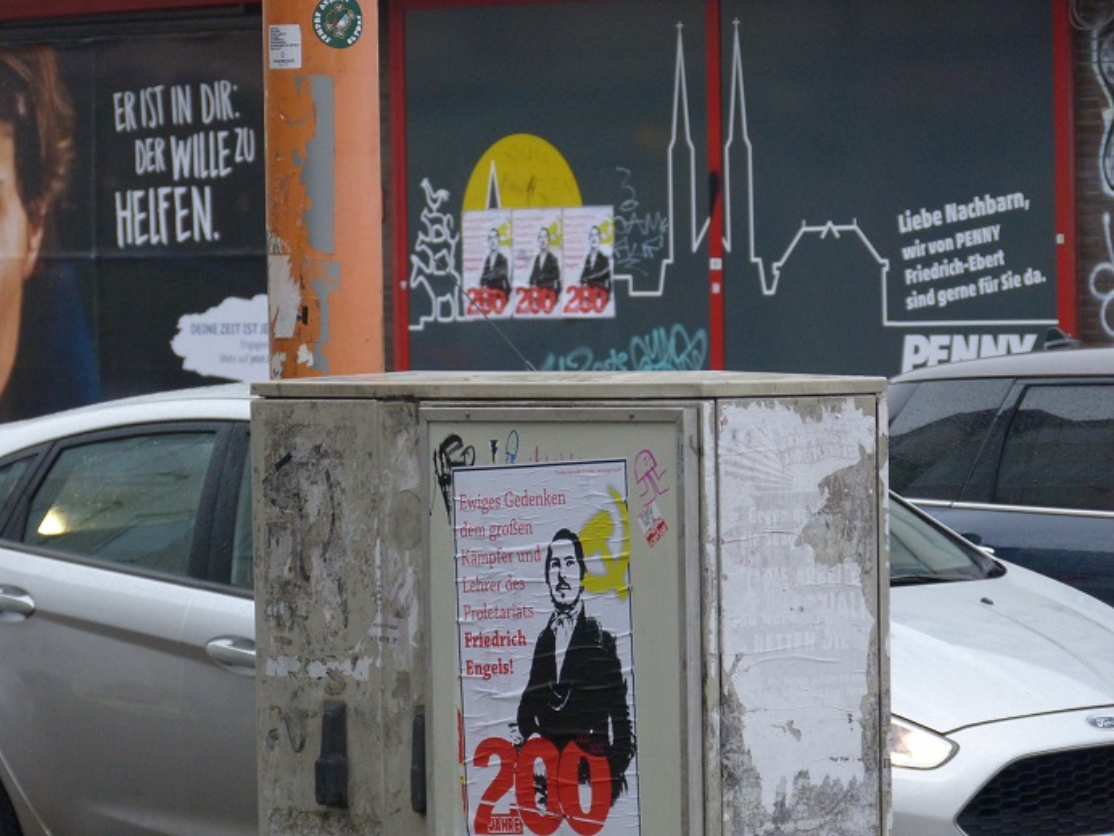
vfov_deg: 6.3
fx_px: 7595
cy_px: 418
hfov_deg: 8.4
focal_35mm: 236
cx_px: 557
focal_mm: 42.4
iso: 400
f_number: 3.9
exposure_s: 1/125
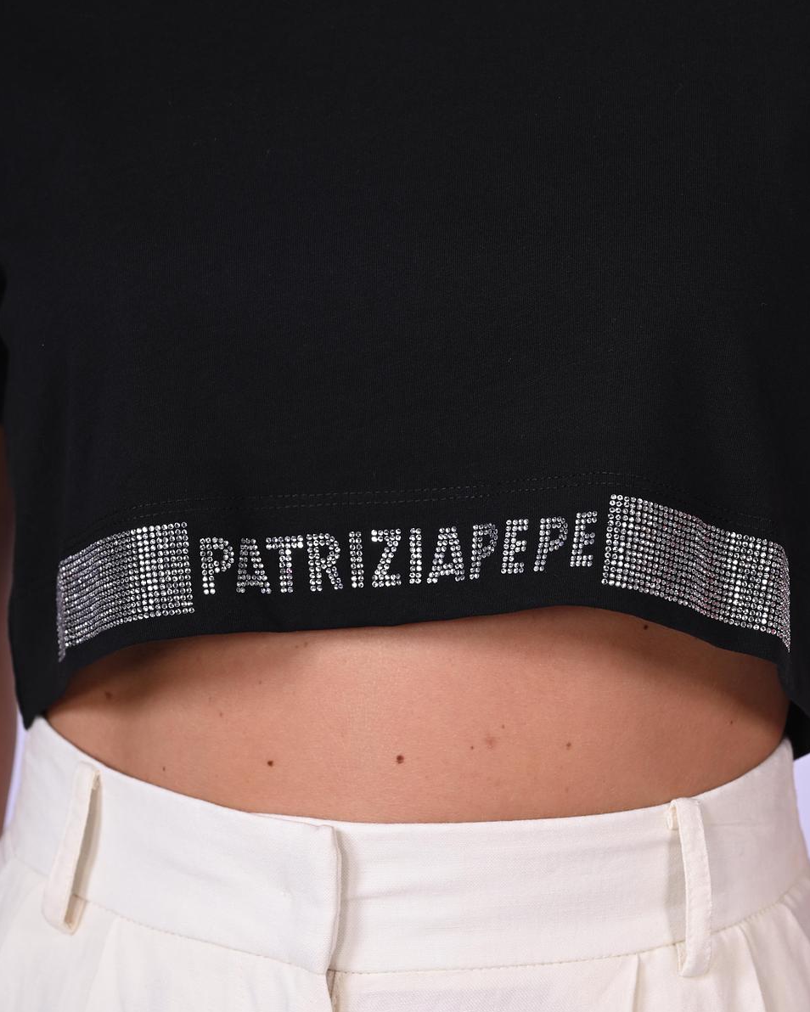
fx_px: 3565
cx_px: 405
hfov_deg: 13.0
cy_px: 487
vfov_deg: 16.2
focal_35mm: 119
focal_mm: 105
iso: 200
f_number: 9
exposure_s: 1/160
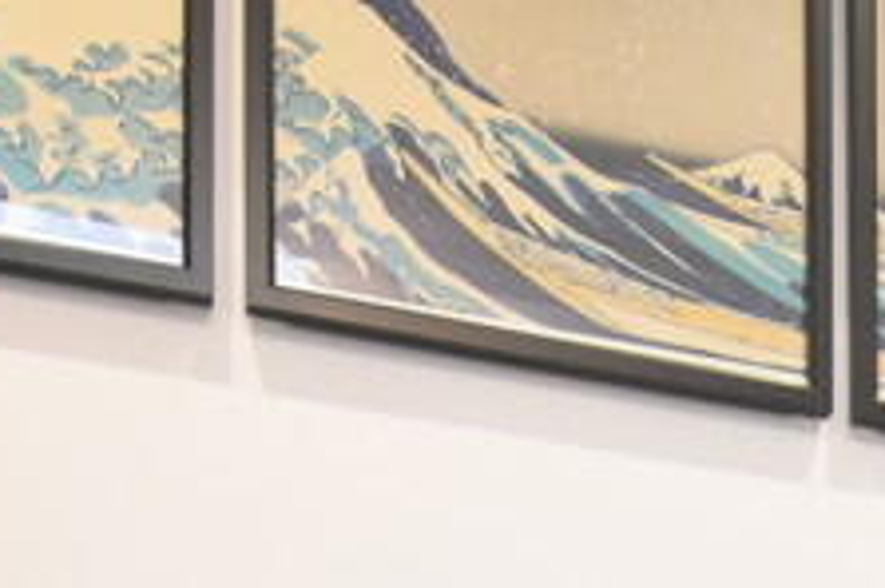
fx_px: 1694
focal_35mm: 69
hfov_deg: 27.9
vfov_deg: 14.7
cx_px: 833
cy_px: 1293
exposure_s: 1/125
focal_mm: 10
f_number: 4.5
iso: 1600
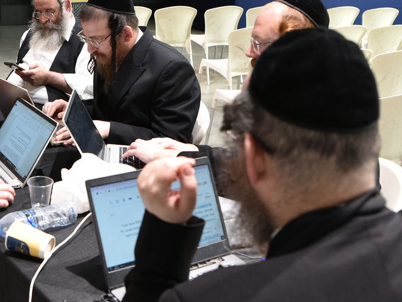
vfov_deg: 29.6
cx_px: 65
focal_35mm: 49
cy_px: 126
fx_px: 569
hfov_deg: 37.2
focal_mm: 24
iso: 1250
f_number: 3.2
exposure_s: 1/160
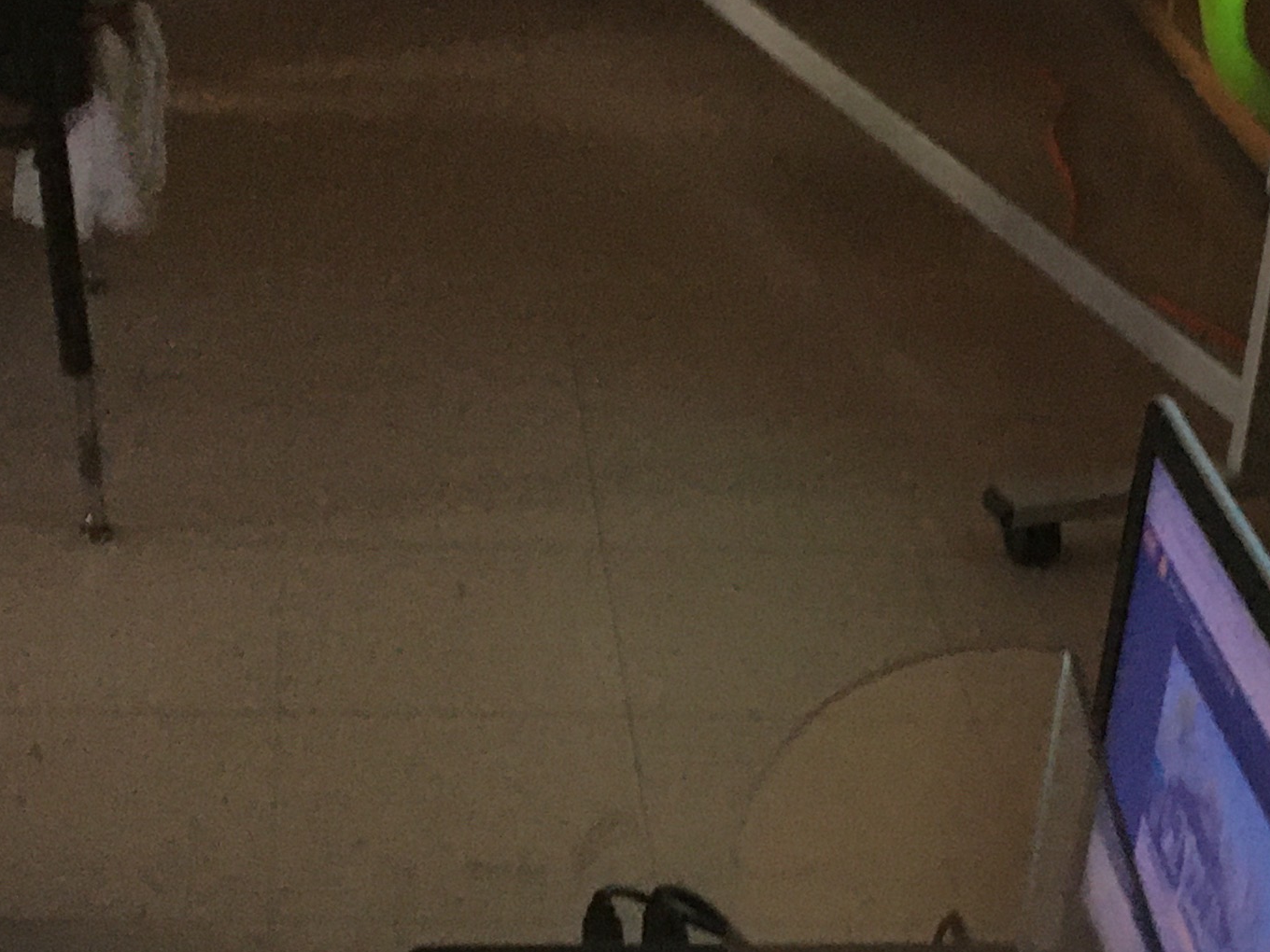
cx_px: 566
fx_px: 3155
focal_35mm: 86
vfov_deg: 17.1
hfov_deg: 22.7
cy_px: 345
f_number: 2.2
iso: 200
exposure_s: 1/30
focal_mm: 4.15
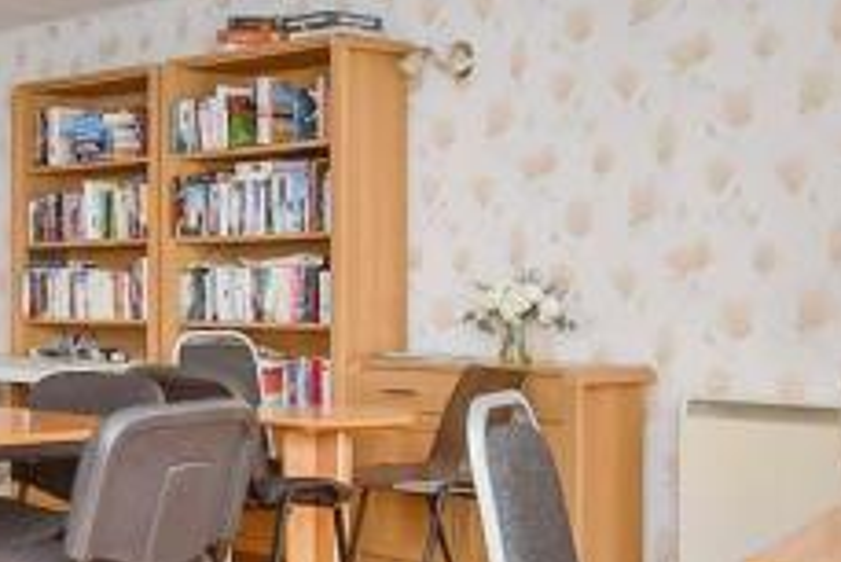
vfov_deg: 20.3
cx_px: -136
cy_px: 310
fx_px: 1566
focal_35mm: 67
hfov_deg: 27.0
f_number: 8
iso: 400
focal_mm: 10
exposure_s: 1/6
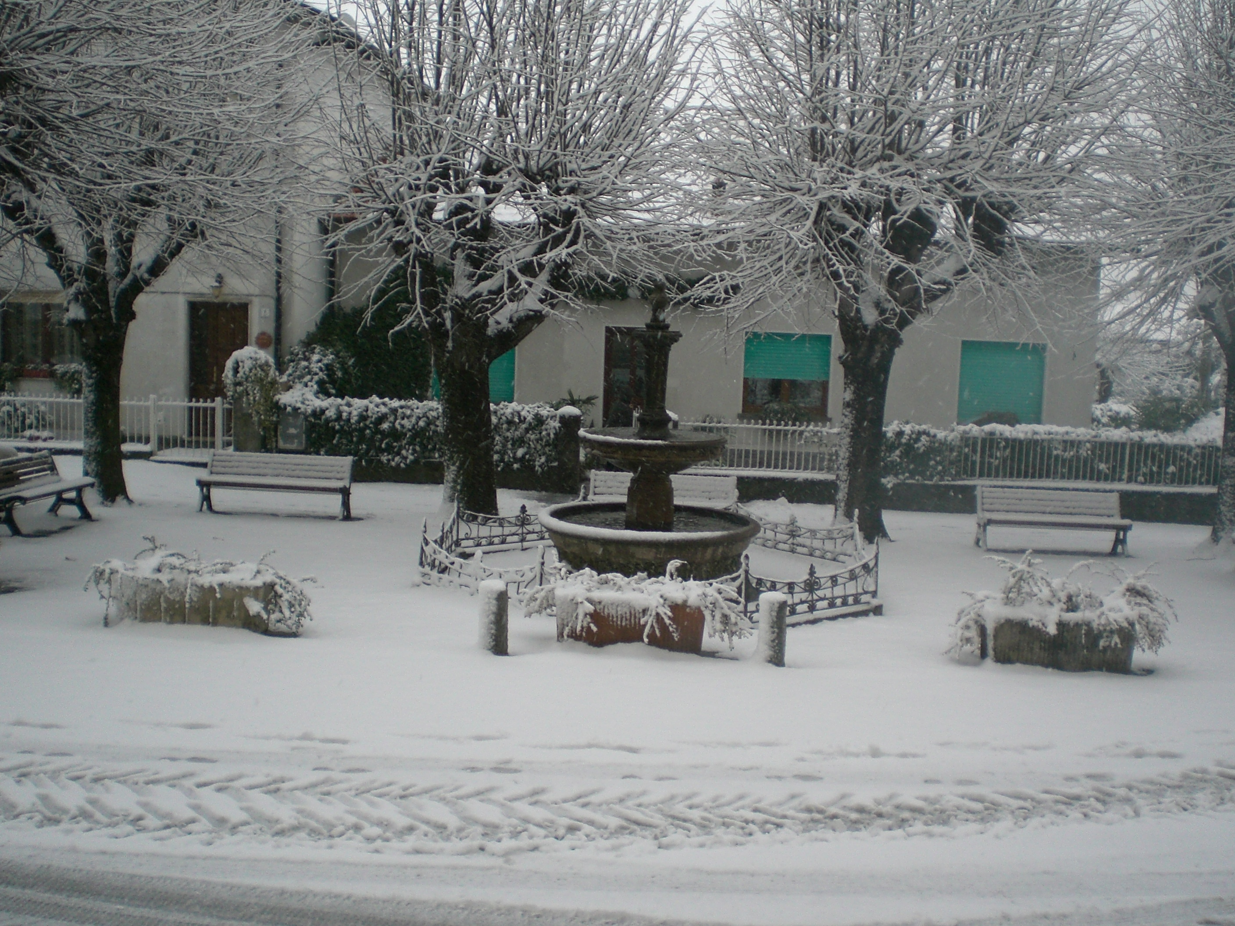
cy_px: 463
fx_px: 1356
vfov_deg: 37.7
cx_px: 618
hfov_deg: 49.0
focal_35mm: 38
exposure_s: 1/160
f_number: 3.1
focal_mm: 6.3
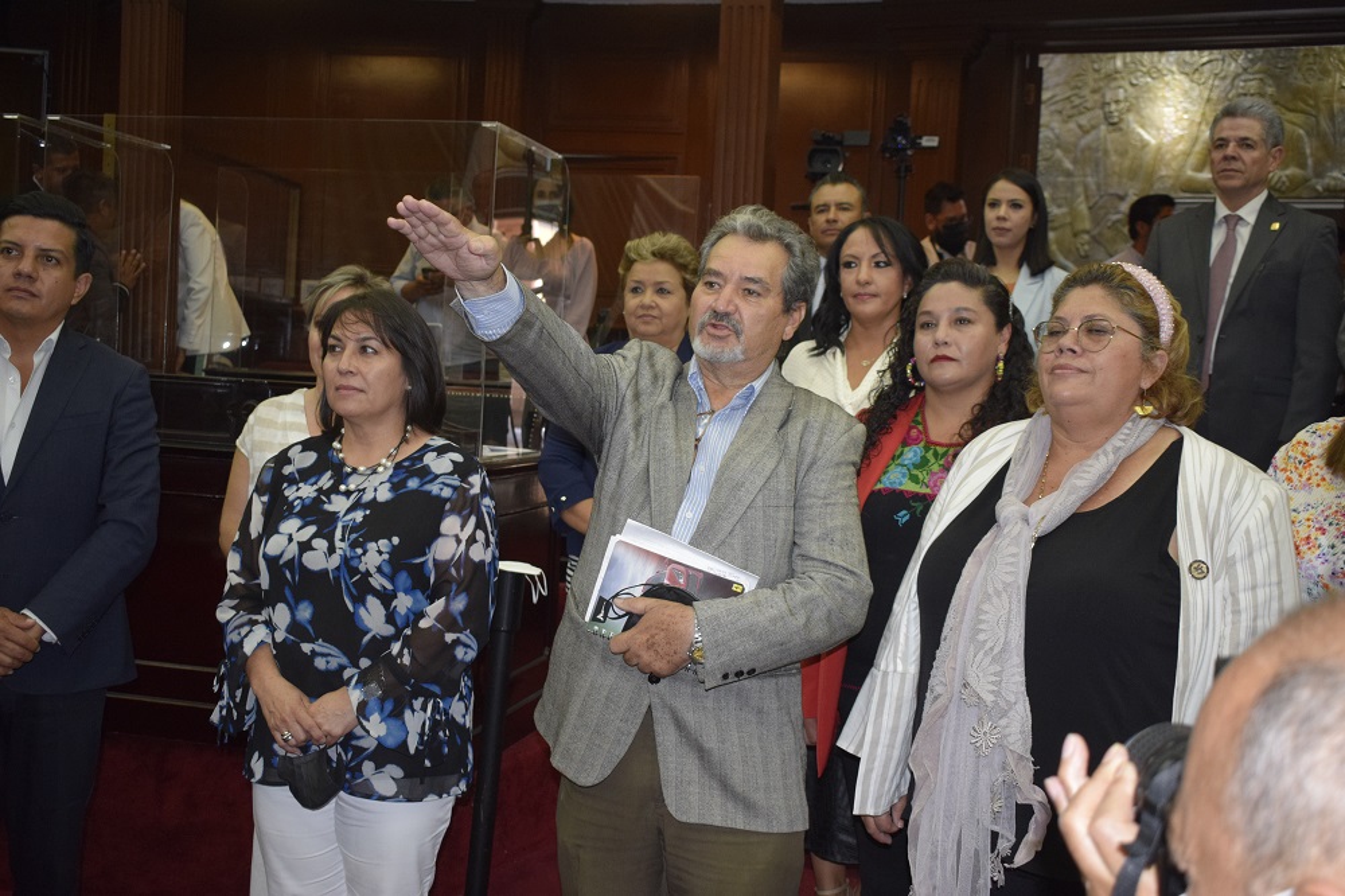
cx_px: 672
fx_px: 1513
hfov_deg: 47.9
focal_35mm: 40
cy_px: 448
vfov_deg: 33.0
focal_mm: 27
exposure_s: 1/60
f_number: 4
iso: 1600
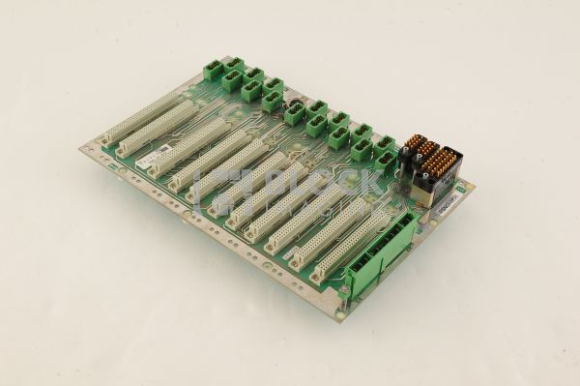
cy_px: 193
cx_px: 290
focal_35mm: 50
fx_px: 805
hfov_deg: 39.6
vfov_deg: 26.9
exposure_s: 1/125
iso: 1600
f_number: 13
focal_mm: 50
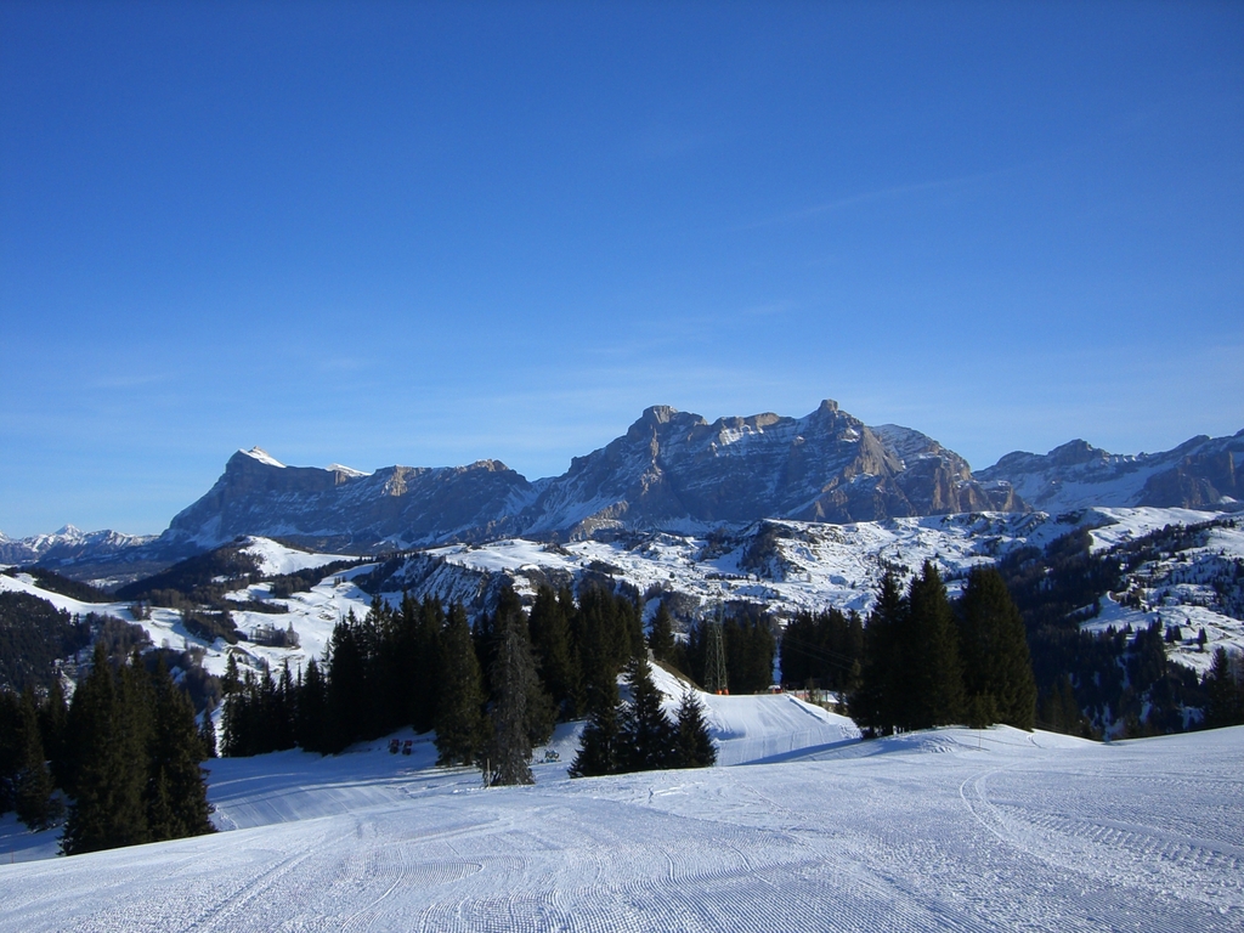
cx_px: 622
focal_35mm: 38
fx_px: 1366
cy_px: 466
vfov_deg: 37.7
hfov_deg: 49.0
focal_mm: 6.2
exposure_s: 1/1000
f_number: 4.3
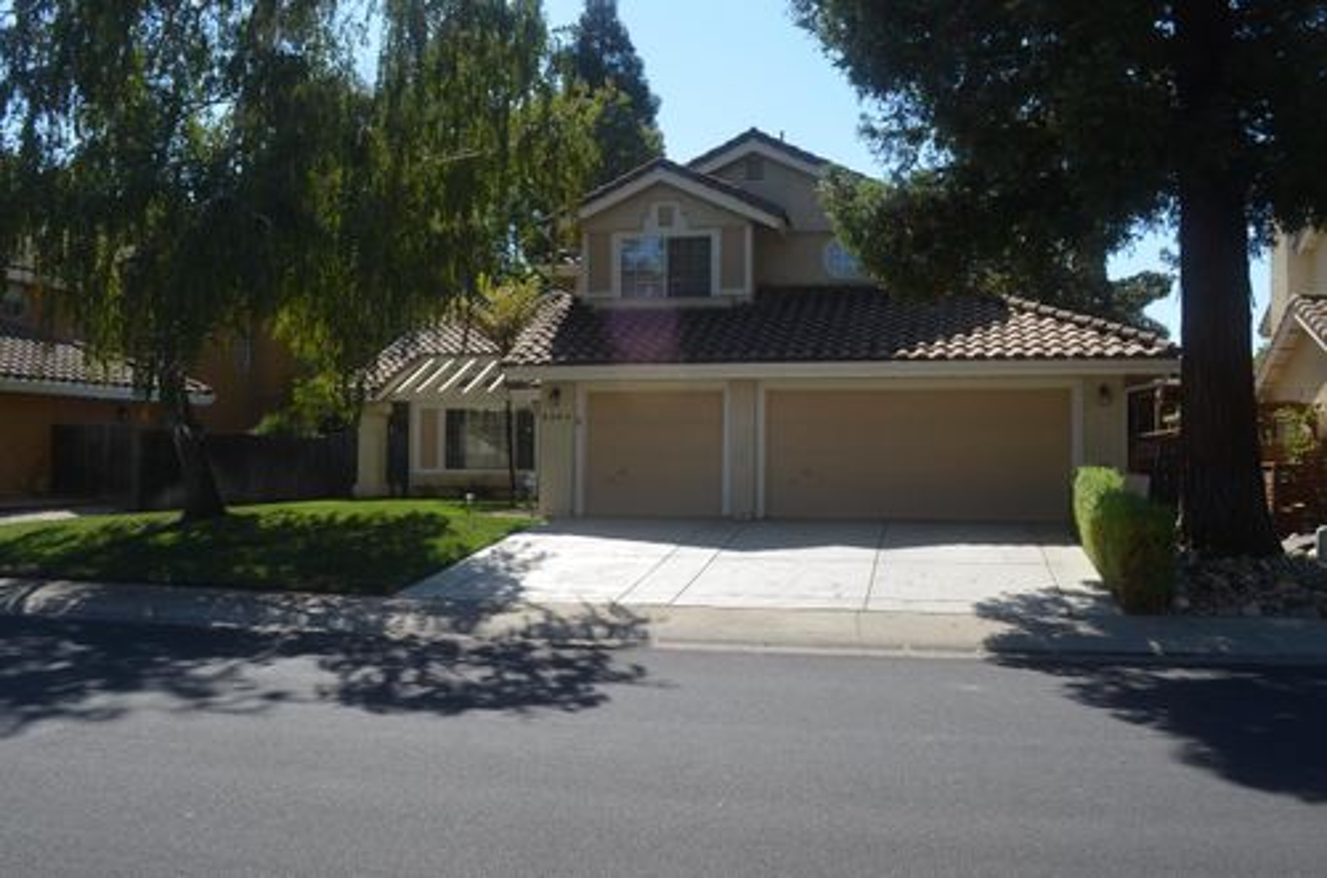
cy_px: 439
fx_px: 1103
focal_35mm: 30
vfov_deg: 43.4
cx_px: 664
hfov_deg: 62.0
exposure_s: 1/250
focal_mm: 20
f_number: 8
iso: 125
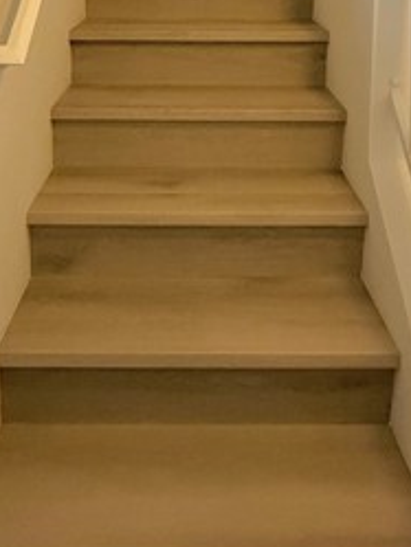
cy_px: -35
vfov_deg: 42.1
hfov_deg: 39.7
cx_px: 207
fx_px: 569
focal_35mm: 36
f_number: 2.2
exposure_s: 1/60
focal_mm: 2.22
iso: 800
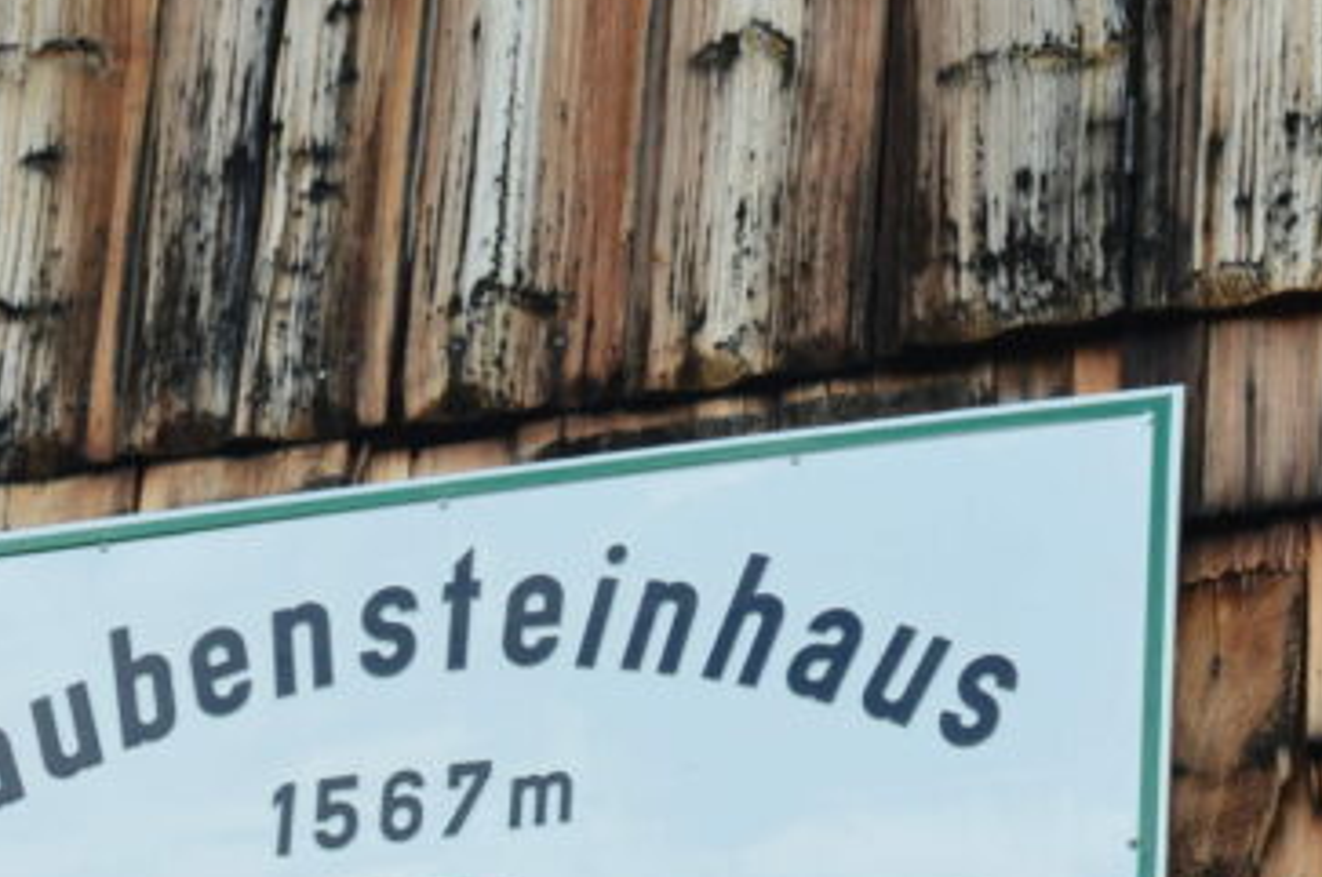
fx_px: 8508
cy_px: 941
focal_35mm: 232
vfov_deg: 5.9
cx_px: 555
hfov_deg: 8.9
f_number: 10
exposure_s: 1/320
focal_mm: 70
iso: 400
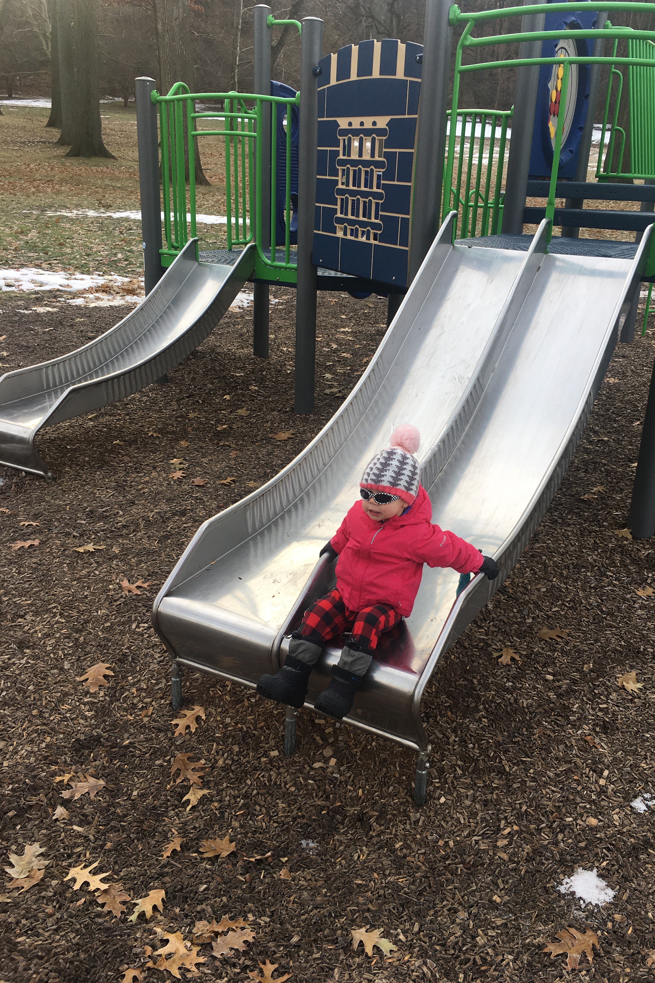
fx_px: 846
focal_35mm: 31
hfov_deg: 42.2
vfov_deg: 60.3
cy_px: 481
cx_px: 376
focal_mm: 4.15
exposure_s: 1/286
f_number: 2.2
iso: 25
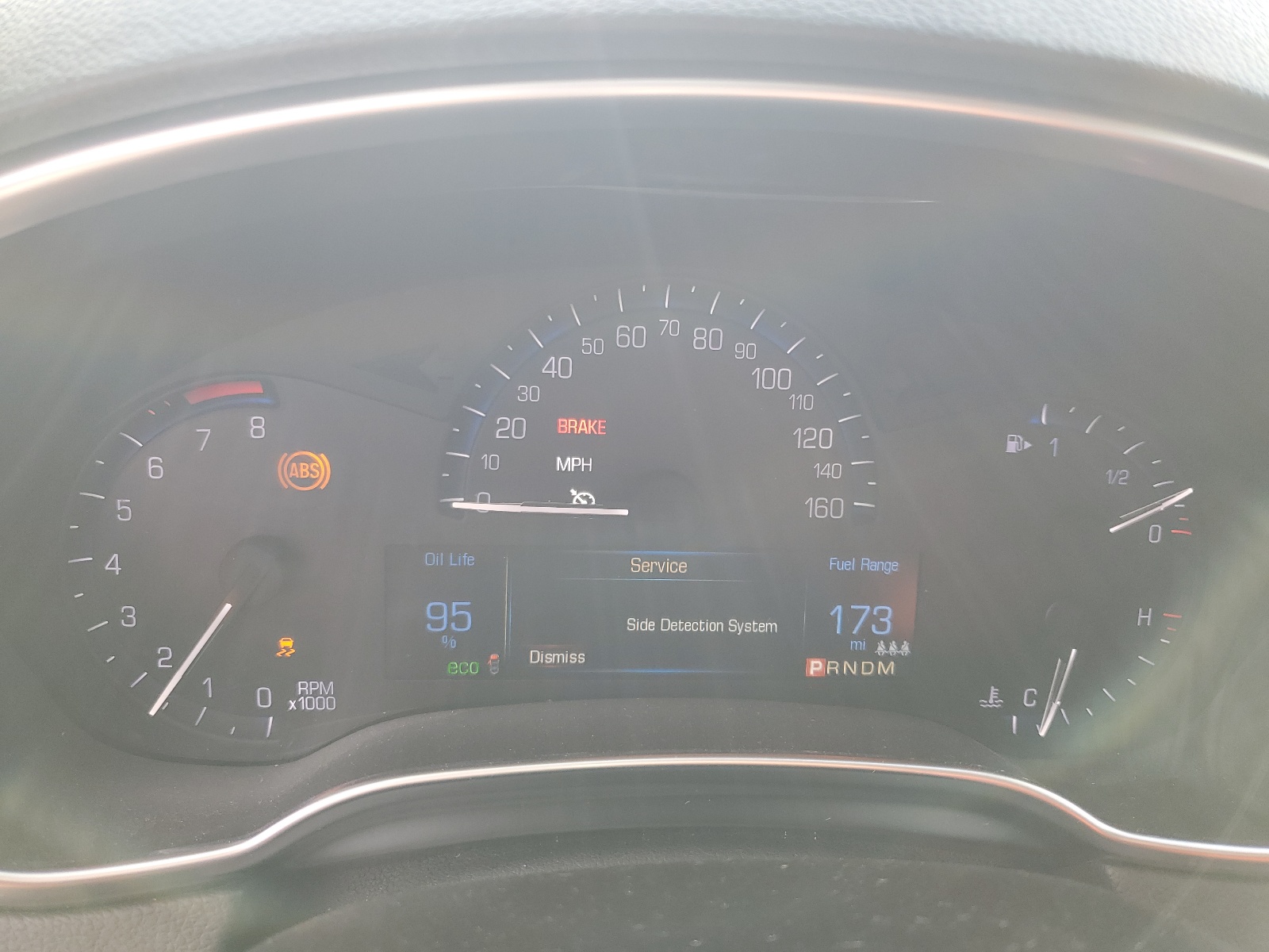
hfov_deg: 67.3
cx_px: 634
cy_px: 476
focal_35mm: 26
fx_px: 953
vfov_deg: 53.1
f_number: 1.5
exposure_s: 1/130
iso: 50
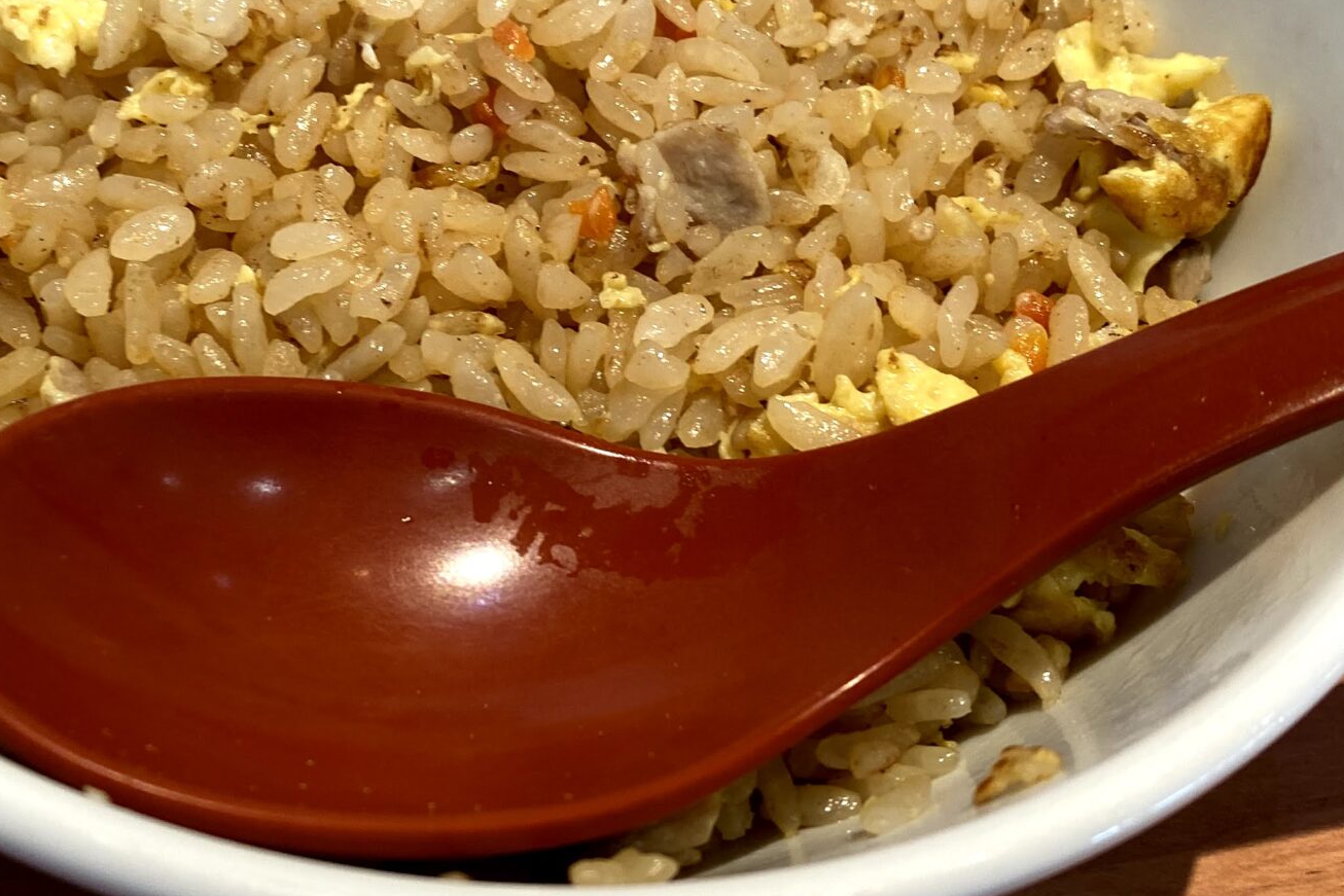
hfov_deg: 37.2
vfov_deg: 25.3
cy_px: 243
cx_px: 466
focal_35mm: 53
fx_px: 1979
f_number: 1.8
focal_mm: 4.25
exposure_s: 1/60
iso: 64
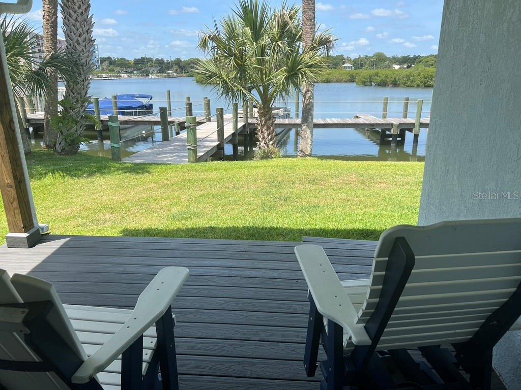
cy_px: 195
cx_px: 260
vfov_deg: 53.1
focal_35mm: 26
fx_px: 391
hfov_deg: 67.3
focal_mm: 5.7
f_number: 1.5
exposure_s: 1/2353
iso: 50
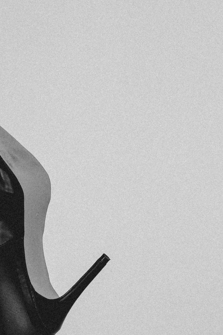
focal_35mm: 171
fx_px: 1589
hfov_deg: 7.9
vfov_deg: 11.9
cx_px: -62
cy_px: 312
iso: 400
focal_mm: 42.5
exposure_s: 1/100
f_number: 4
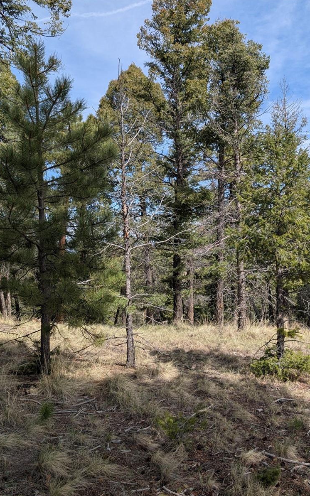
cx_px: 229
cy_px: 247
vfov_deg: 56.7
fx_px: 460
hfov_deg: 36.5
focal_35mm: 34
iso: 22
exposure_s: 1/810
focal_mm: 6.9
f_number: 1.68
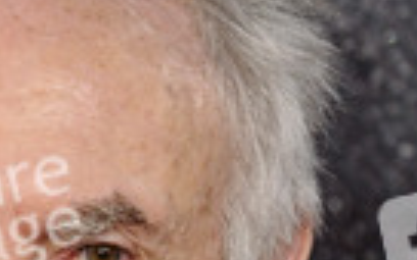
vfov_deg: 1.9
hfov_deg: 3.0
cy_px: 382
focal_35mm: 700
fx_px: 7950
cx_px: 14
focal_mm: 155
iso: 320
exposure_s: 1/250
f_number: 4.5
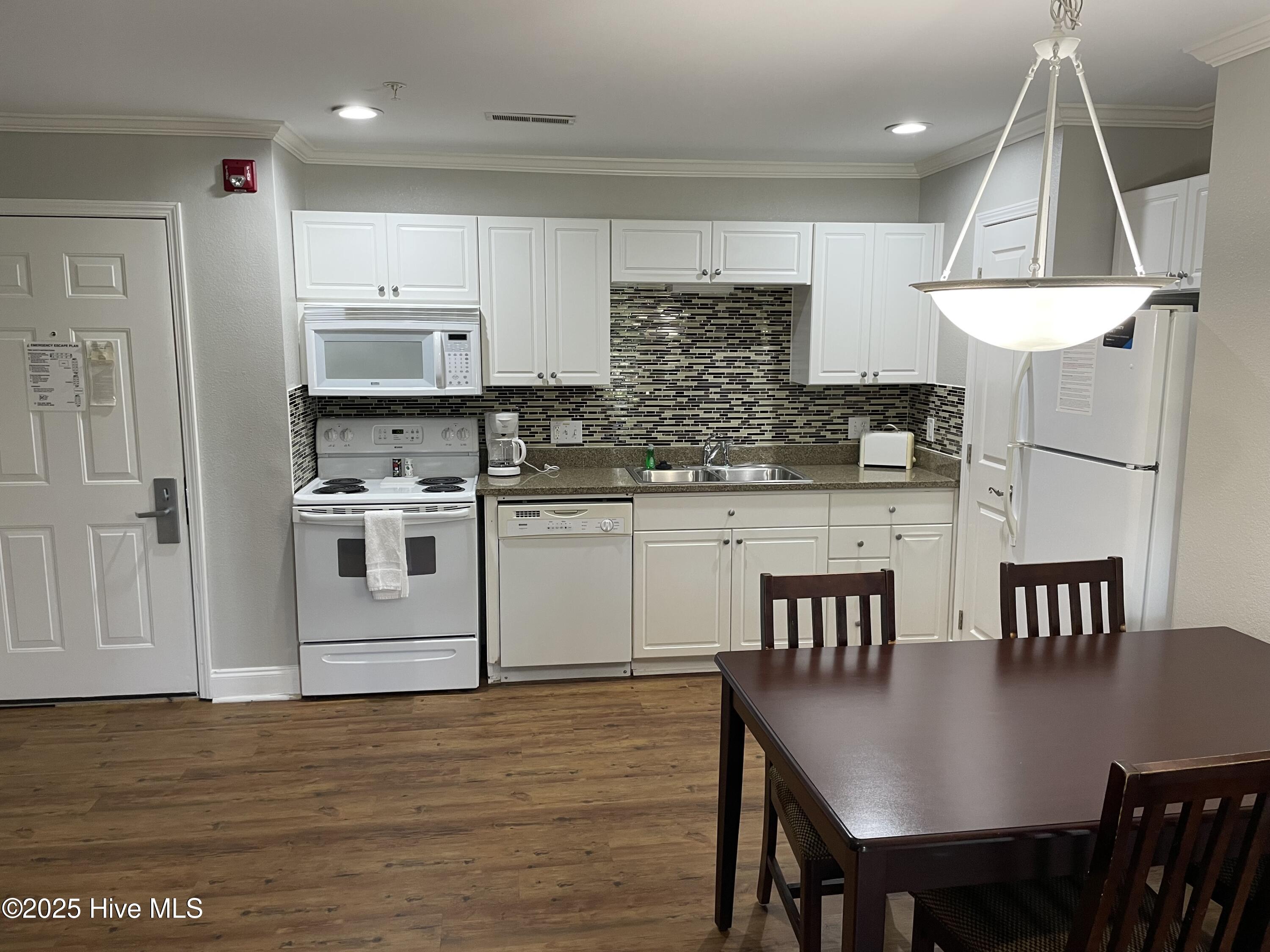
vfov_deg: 53.1
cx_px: 635
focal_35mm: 26
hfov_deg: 67.3
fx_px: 954
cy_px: 476
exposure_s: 1/60
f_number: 1.6
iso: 80
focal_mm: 4.2
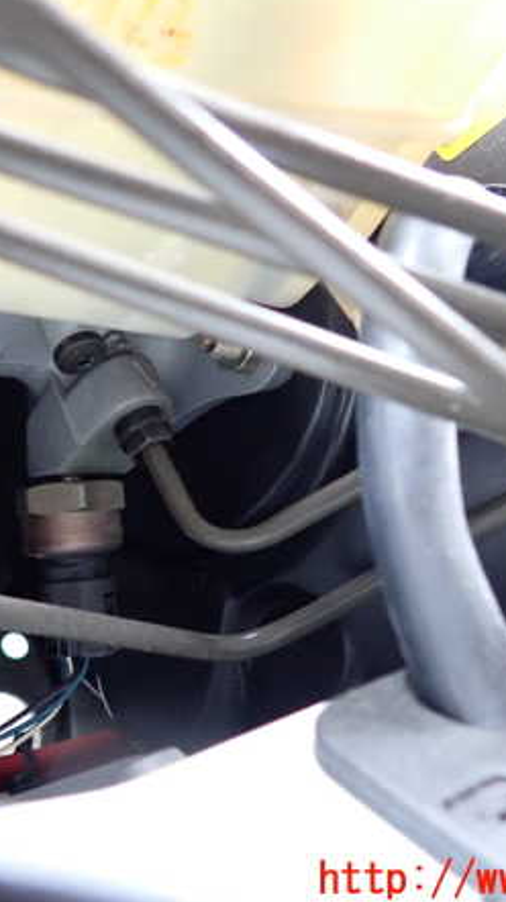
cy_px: 447
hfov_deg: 31.7
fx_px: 884
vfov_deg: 54.0
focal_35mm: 37
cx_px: 167
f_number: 2
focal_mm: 4.5
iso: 800
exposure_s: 1/25
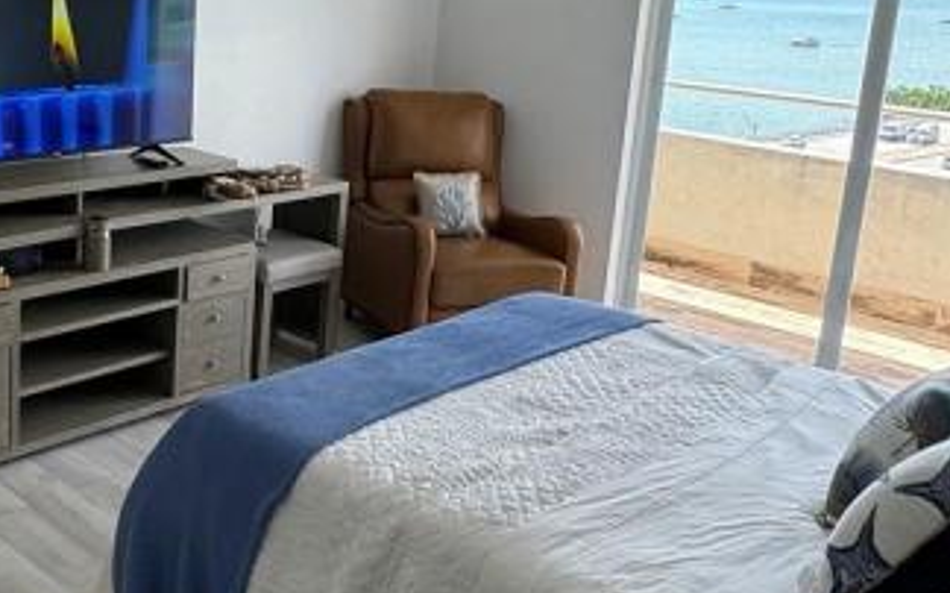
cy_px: 182
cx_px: 202
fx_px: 1138
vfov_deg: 28.9
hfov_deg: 43.4
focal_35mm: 44
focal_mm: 2.22
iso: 50
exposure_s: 1/99
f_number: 2.2
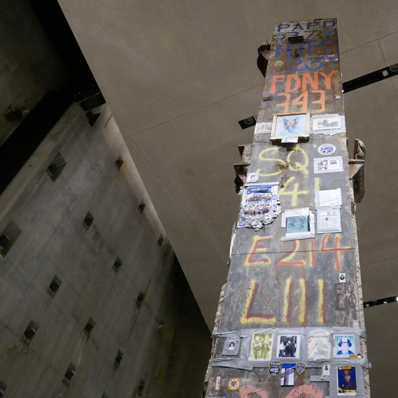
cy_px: 199
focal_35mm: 32
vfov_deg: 51.1
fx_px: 416
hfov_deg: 49.1
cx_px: 298
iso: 1600
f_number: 3.2
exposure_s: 1/30
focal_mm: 9.1
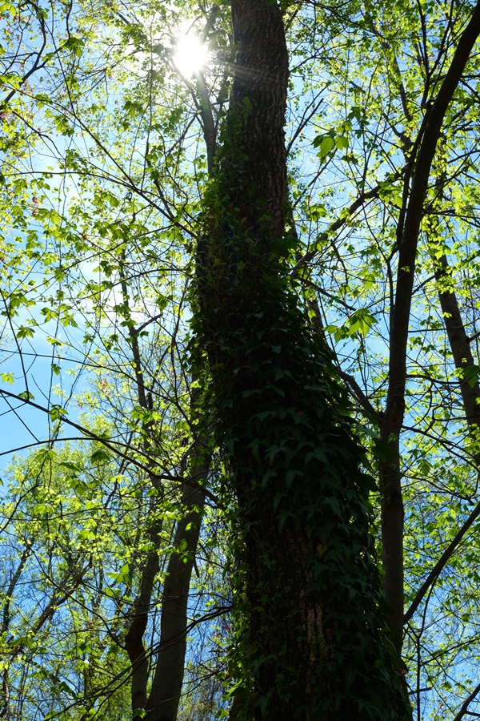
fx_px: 820
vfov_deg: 47.4
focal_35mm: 41
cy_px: 360
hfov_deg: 32.6
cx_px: 240
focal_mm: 27
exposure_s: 1/105
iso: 250
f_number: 13
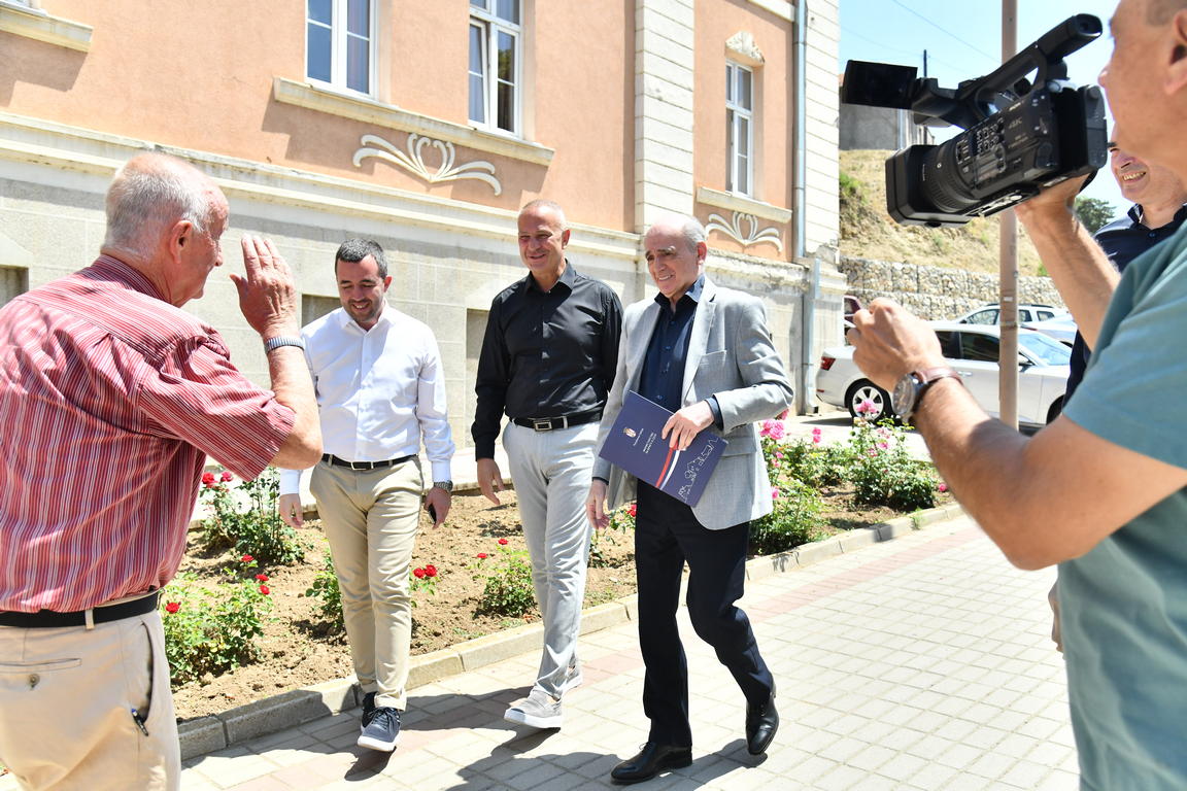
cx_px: 594
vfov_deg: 43.6
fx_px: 989
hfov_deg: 61.9
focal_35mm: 30
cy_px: 396
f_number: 5.6
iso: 800
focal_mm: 30
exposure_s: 1/2000
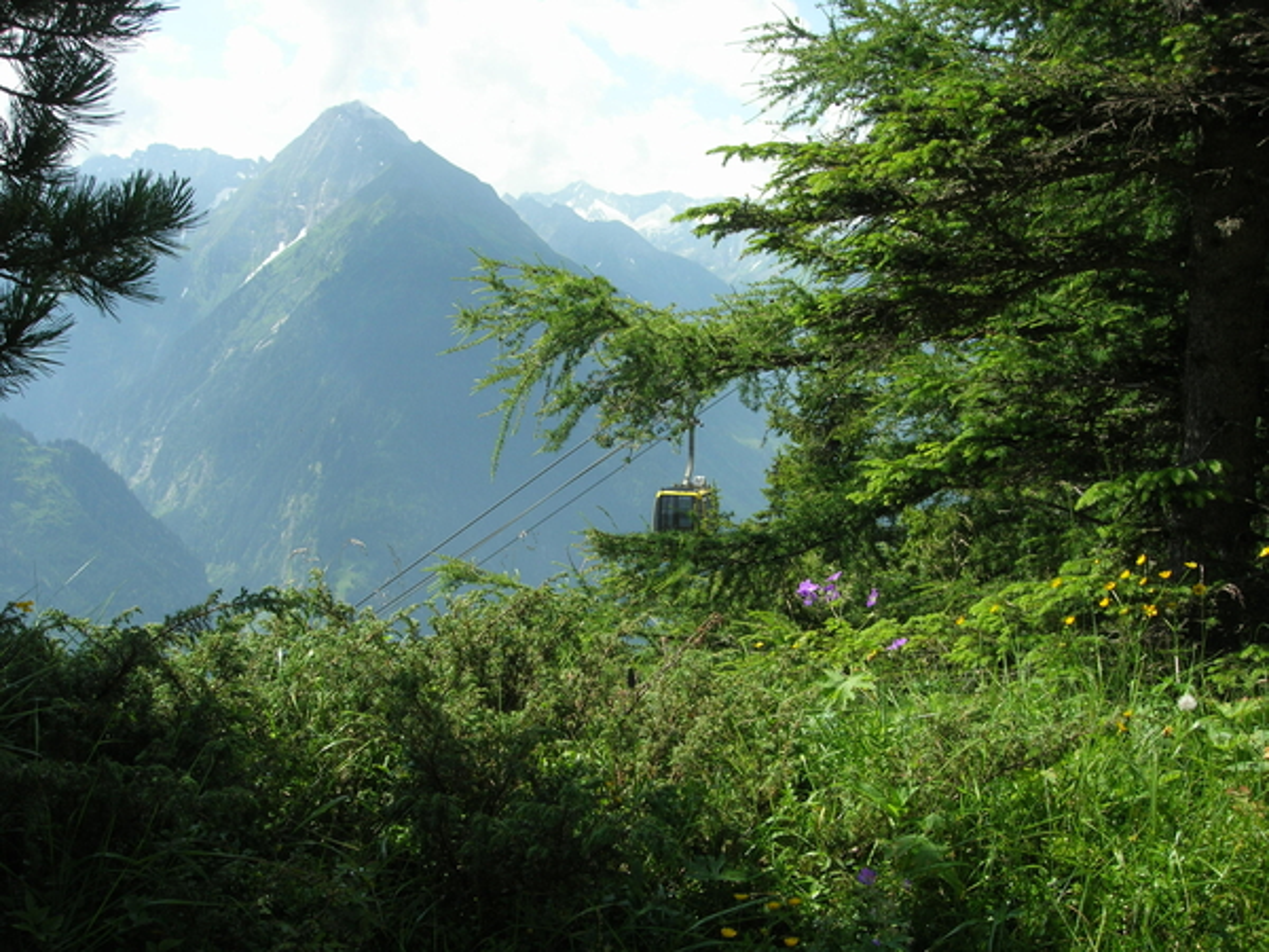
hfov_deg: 49.0
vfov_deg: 37.7
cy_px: 476
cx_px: 634
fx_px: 1393
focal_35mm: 38
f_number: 4.8
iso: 64
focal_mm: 7.8
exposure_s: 1/359
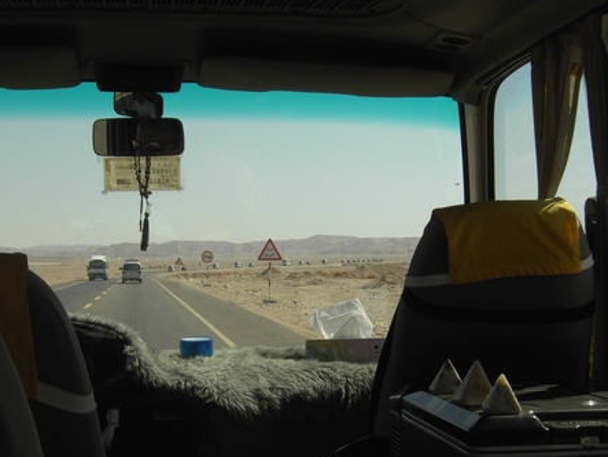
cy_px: 269
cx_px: 287
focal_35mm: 69
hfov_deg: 28.1
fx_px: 1213
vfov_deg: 21.3
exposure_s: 1/250
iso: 50
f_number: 8
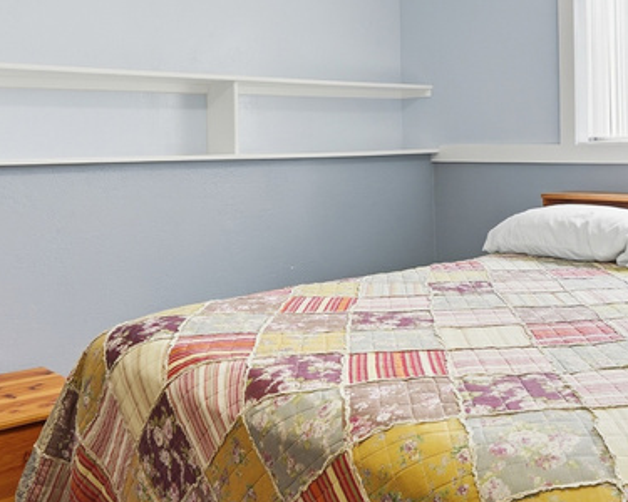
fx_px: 762
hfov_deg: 44.3
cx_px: 407
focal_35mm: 41
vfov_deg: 36.1
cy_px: 165
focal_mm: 16
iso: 250
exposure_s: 1/250
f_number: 9
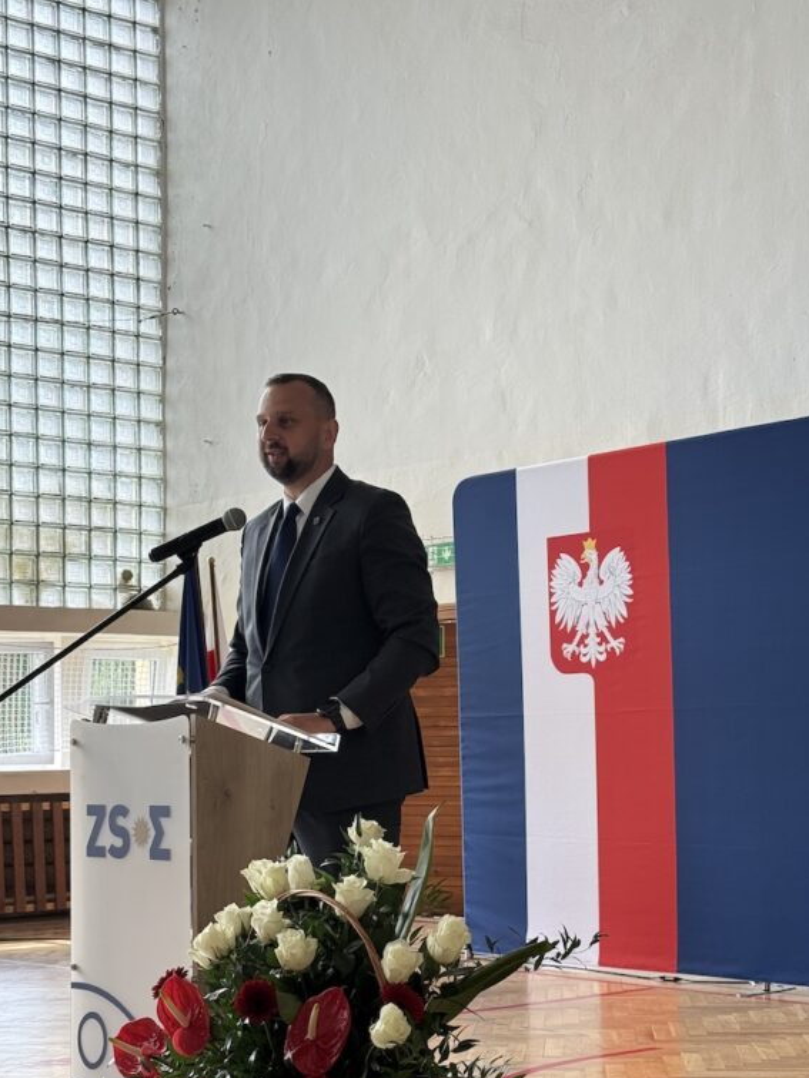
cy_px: 684
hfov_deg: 22.6
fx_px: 2025
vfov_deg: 29.7
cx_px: 451
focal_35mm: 65
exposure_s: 1/199
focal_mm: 6.76
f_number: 1.78
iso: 50
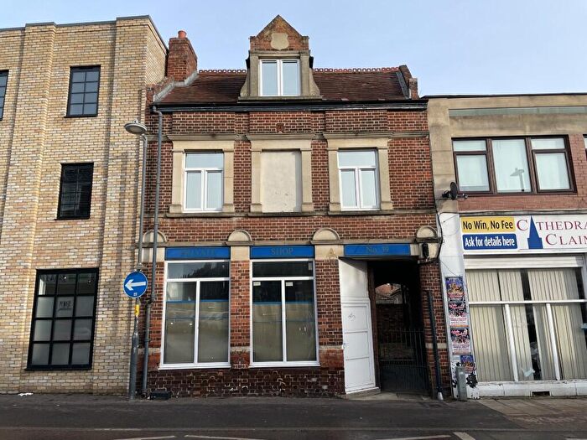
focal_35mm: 26
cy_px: 220
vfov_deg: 53.1
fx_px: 441
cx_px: 294
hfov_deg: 67.3
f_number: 1.6
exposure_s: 1/1335
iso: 32
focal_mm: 4.2
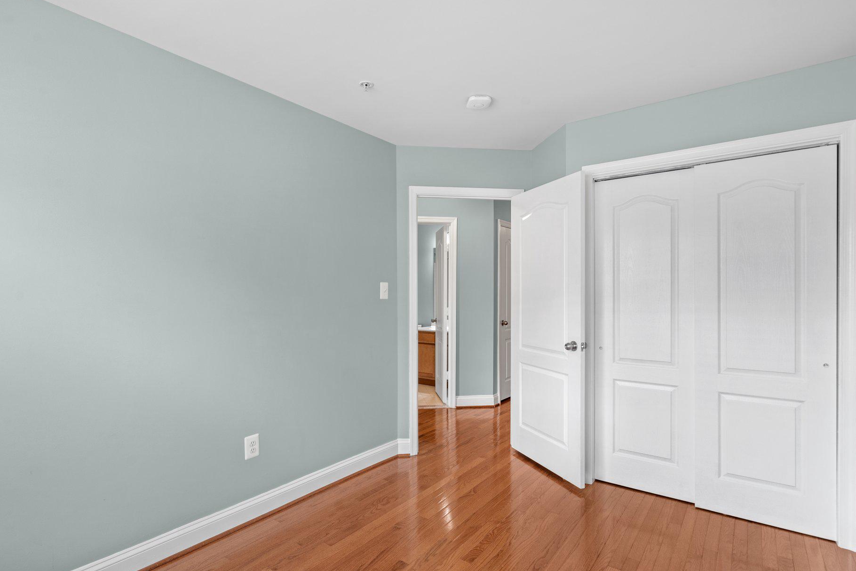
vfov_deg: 67.4
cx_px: 418
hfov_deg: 90.0
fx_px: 428
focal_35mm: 18
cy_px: 292
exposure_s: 1/3
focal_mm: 16
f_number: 8
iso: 400
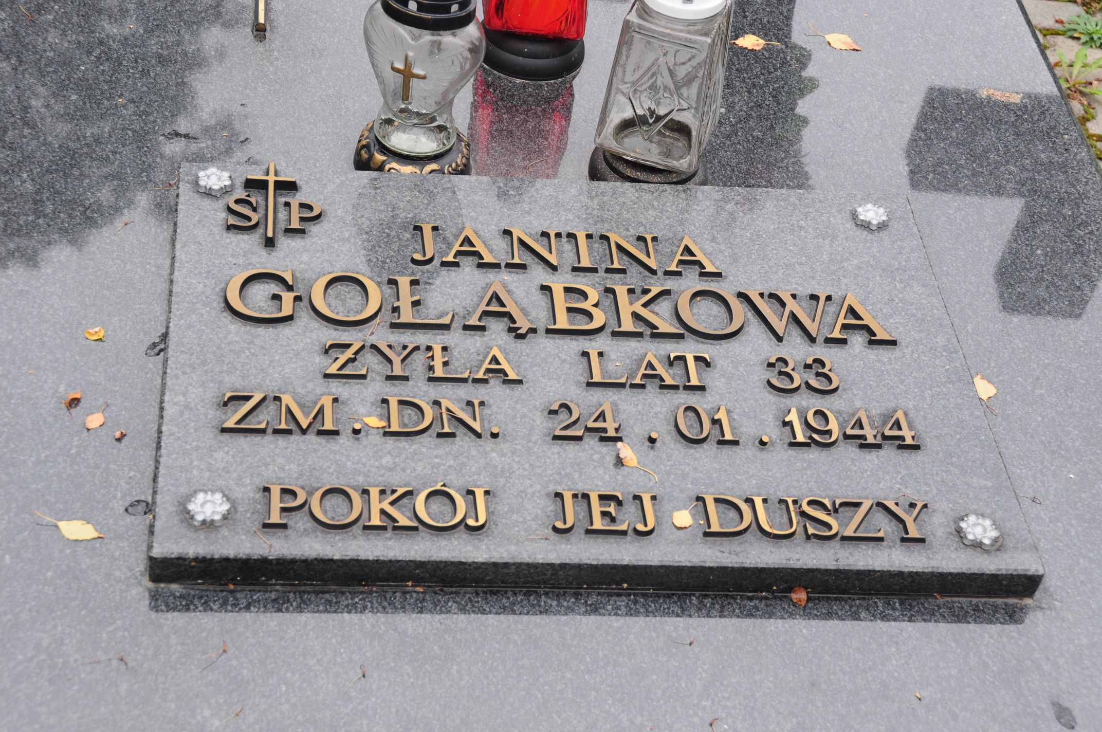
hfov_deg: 31.9
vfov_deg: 21.5
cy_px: 366
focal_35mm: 63
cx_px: 551
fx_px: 1926
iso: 320
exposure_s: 1/200
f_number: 7.1
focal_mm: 42
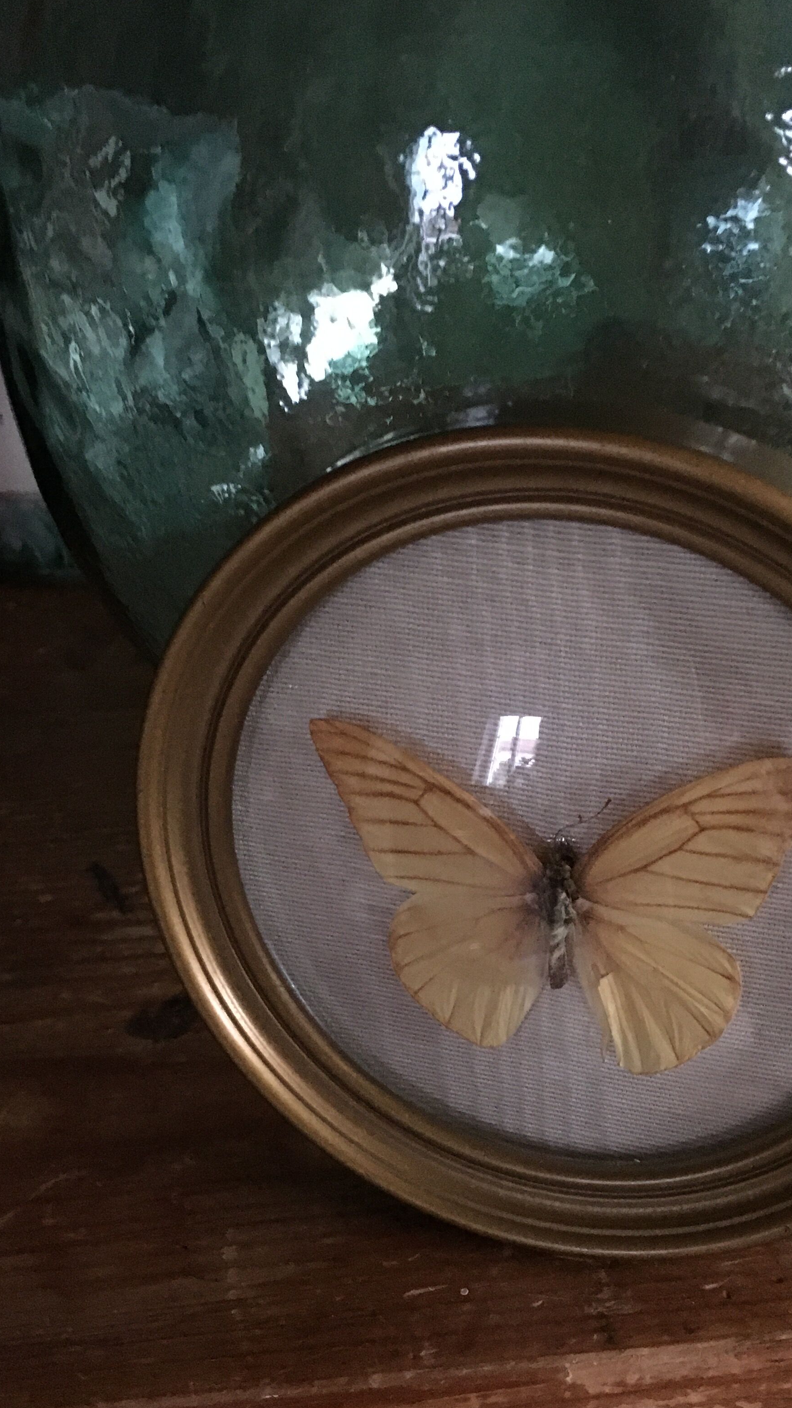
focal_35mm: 41
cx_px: 473
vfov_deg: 49.4
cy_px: 750
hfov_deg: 28.9
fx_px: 1531
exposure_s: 1/17
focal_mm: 4.15
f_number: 2.2
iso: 500
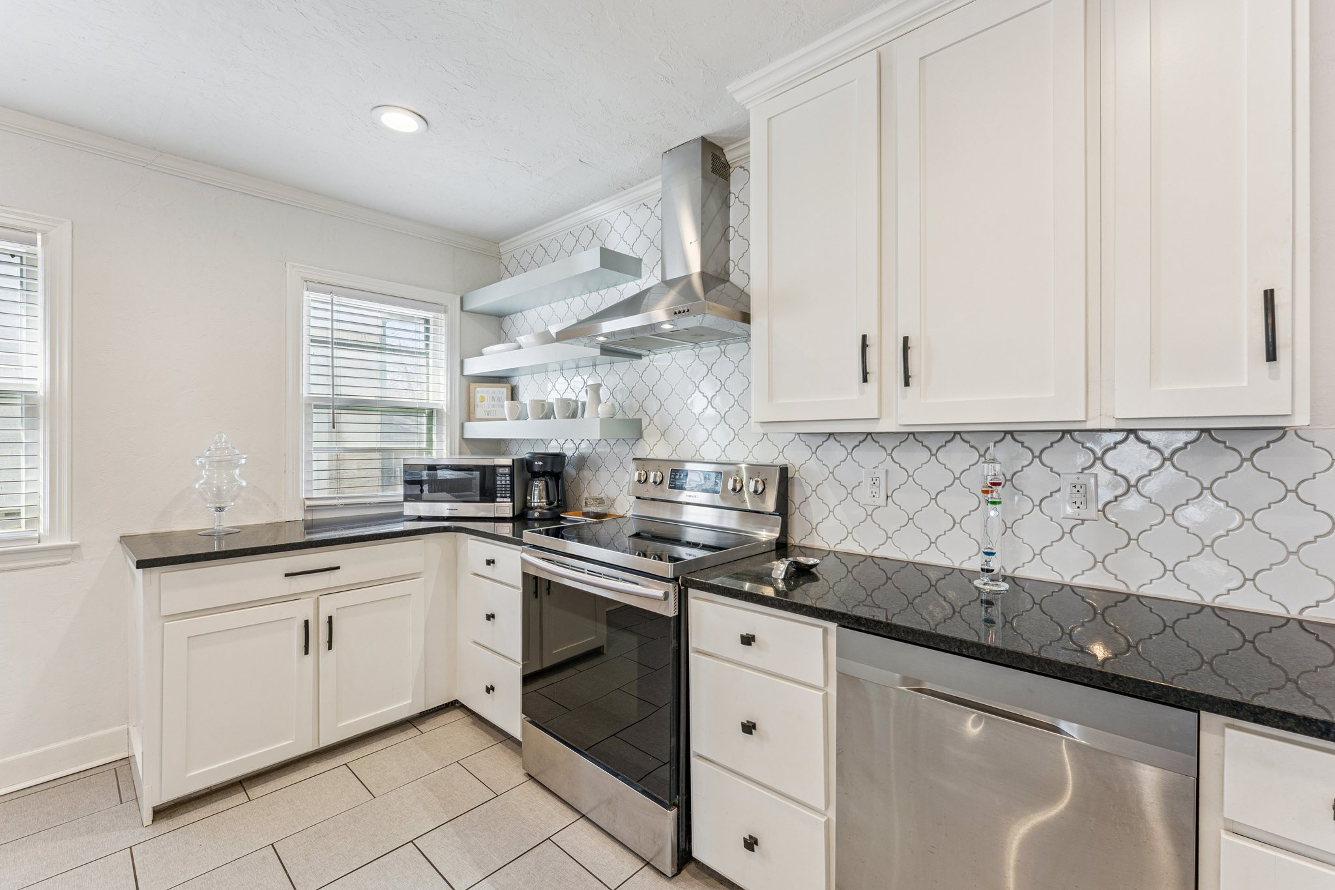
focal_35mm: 15
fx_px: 564
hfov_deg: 99.7
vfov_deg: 76.6
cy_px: 445
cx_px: 668
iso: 200
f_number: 10
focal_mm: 15.2
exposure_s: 1/25
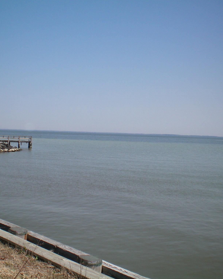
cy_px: 139
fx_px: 413
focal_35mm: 50
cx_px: 87
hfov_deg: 30.2
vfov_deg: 37.3
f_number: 4.6
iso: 64
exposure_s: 1/800
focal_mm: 6.3
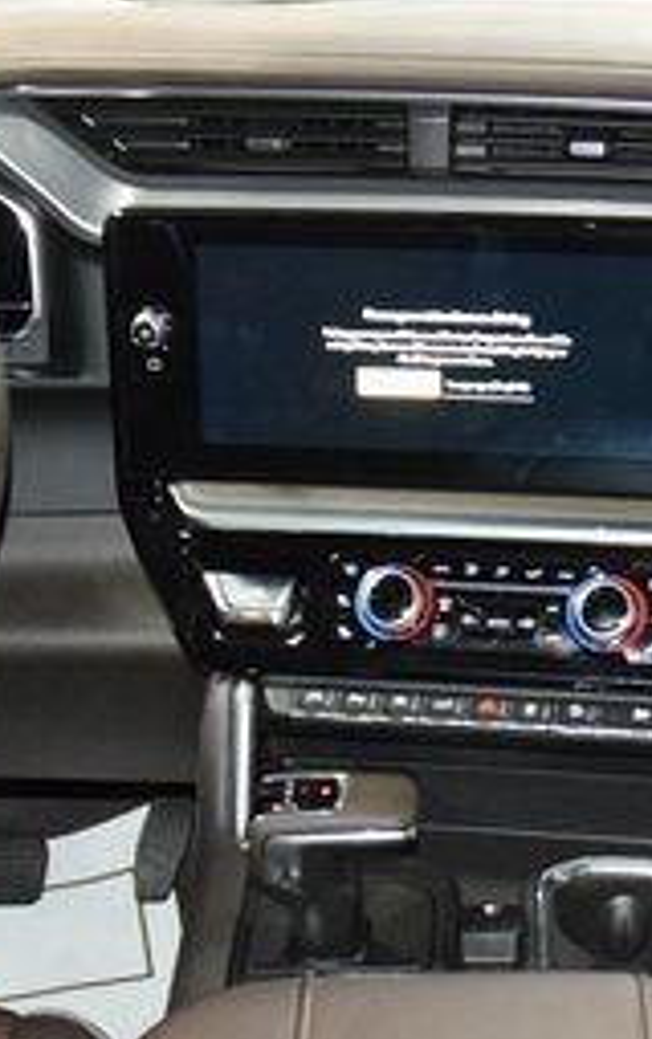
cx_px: 465
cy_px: 833
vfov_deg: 29.1
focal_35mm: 69
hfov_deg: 18.8
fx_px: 1956
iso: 3200
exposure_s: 1/40
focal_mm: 18
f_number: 3.5
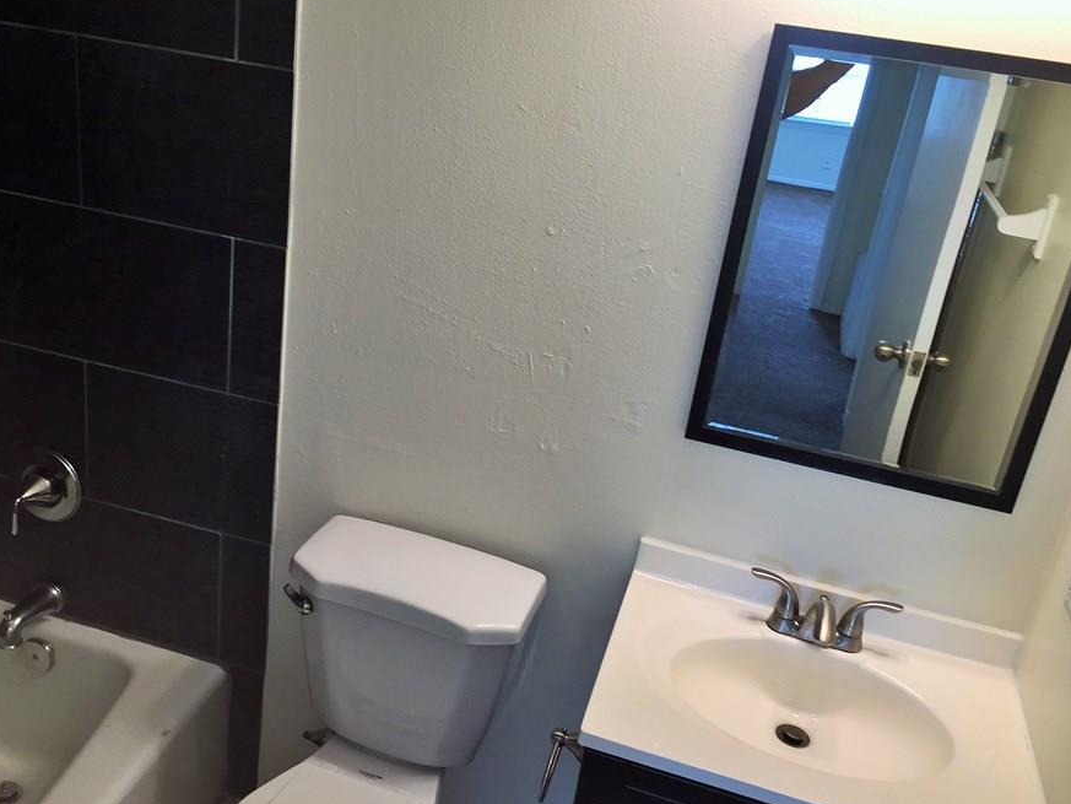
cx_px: 485
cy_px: 384
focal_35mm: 34
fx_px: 1052
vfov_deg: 41.8
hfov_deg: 53.9
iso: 32
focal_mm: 4.15
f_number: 2.2
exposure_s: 1/30
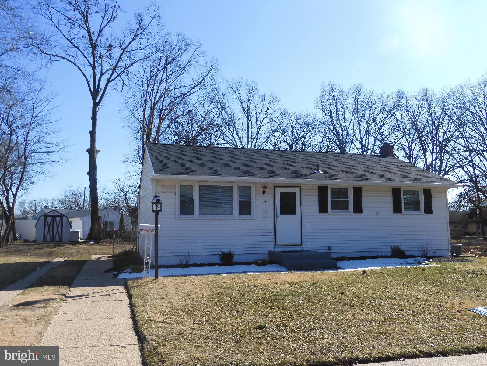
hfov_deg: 60.0
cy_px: 183
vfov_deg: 46.8
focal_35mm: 30
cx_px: 244
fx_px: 422
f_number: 3.5
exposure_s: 1/800
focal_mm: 5.4
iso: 100
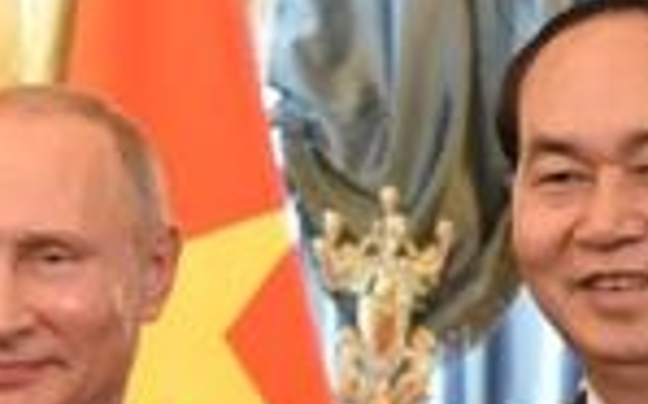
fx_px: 4064
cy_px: 489
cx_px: 400
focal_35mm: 230
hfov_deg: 9.1
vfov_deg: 5.7
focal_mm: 35
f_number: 5
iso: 1600
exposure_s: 1/40
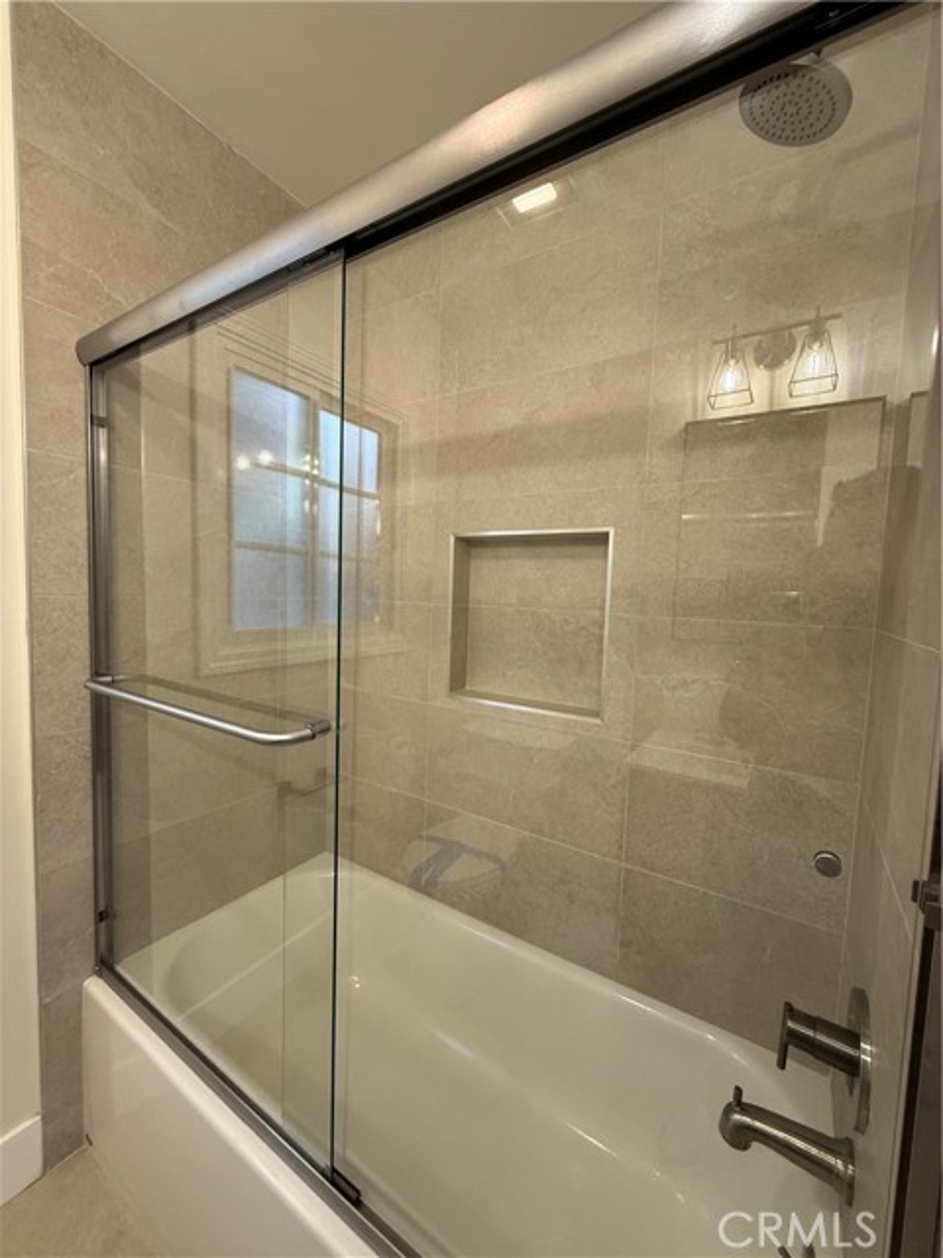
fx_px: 509
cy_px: 629
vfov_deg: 102.1
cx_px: 472
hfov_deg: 85.7
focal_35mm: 14
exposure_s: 1/120
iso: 200
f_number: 2.2
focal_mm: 2.22
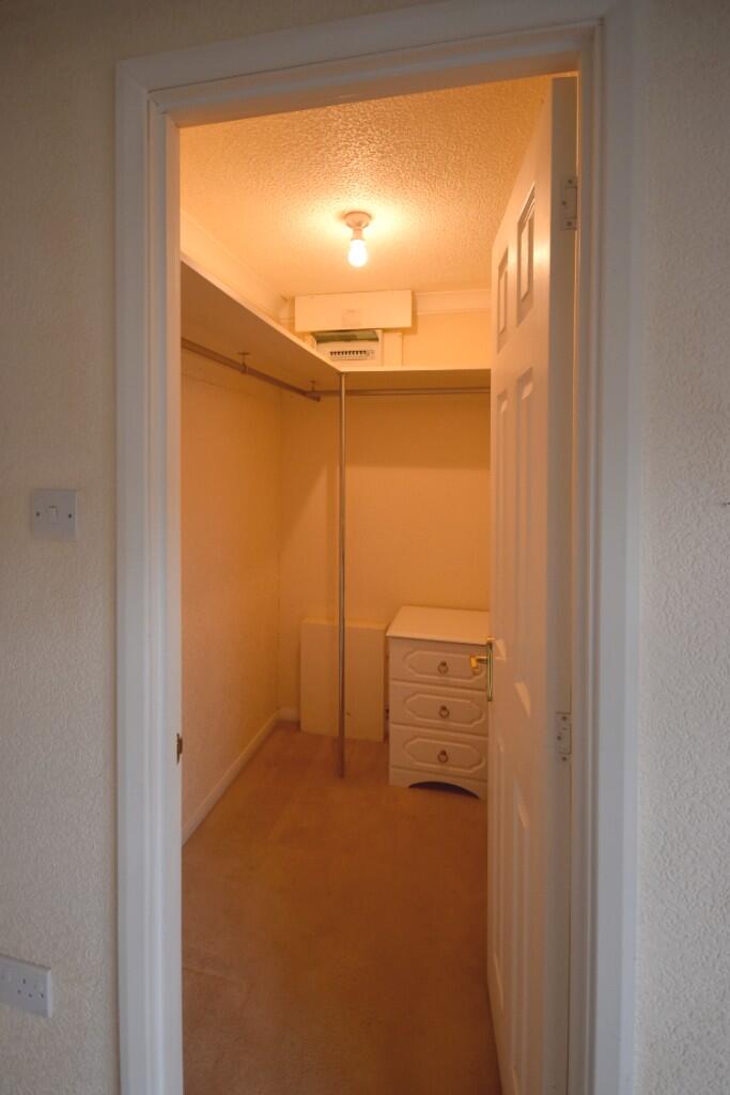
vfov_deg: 95.0
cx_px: 365
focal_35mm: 16
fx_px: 502
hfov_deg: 72.1
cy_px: 548
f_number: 4.2
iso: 640
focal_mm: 11
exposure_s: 1/60
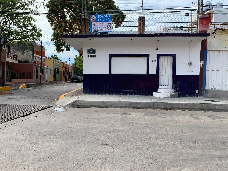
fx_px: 171
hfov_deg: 67.3
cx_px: 114
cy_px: 86
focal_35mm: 26
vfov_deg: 53.1
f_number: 1.8
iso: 25
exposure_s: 1/1406
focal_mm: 4.25
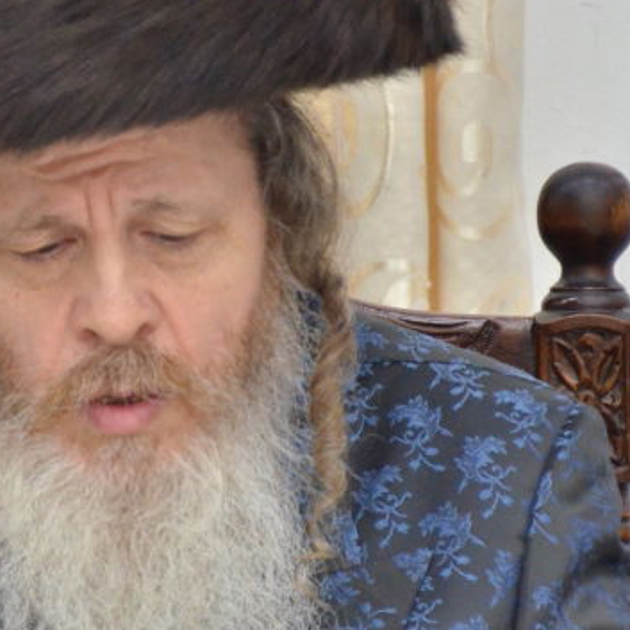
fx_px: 17461
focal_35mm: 848
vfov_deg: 2.1
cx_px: 127
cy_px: 377
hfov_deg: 2.1
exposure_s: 1/125
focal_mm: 230
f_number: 5.6
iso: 2000
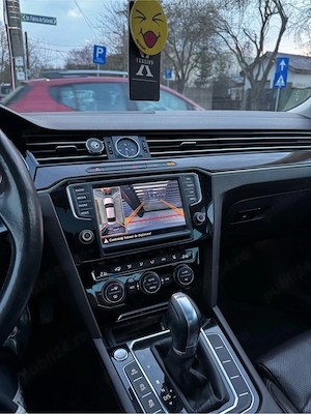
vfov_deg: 71.6
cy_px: 207
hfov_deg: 56.8
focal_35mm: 24
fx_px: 287
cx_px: 156
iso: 320
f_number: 1.78
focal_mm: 6.76
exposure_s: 1/60
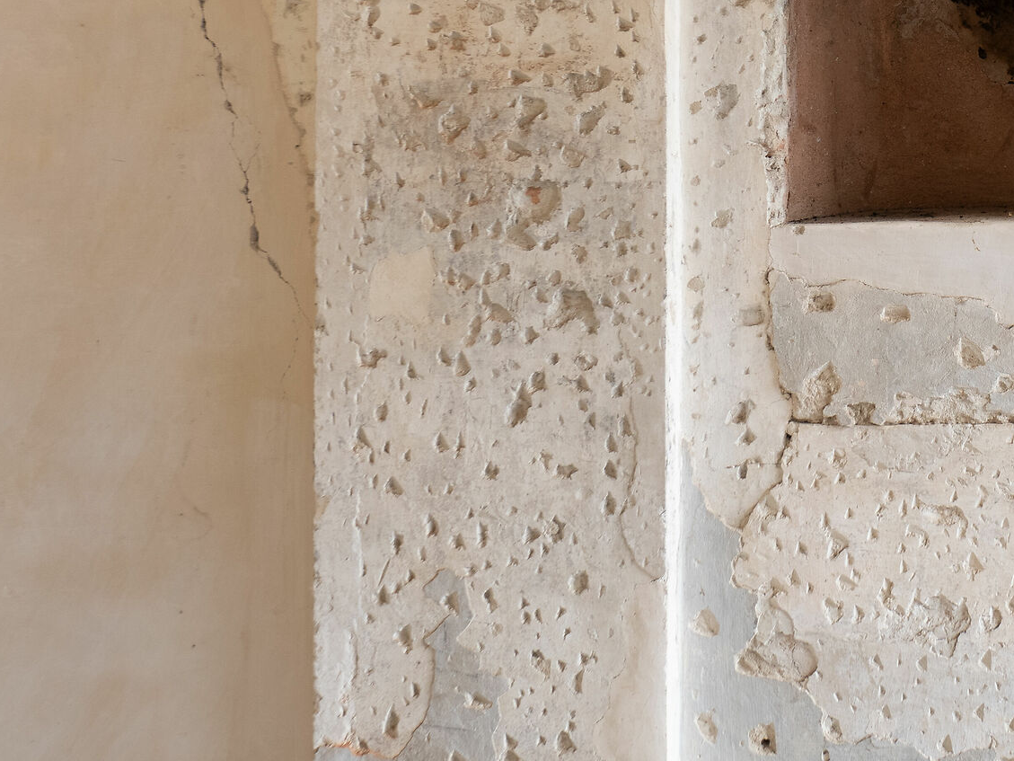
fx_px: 1494
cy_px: 111
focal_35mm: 51
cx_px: 952
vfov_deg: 27.7
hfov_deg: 34.9
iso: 200
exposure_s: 1/3
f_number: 4
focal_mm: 12
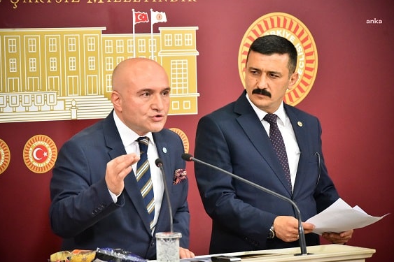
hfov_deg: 14.3
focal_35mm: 144
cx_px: 196
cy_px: 135
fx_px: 1575
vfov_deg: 9.5
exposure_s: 1/125
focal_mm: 135
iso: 6400
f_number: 5.6
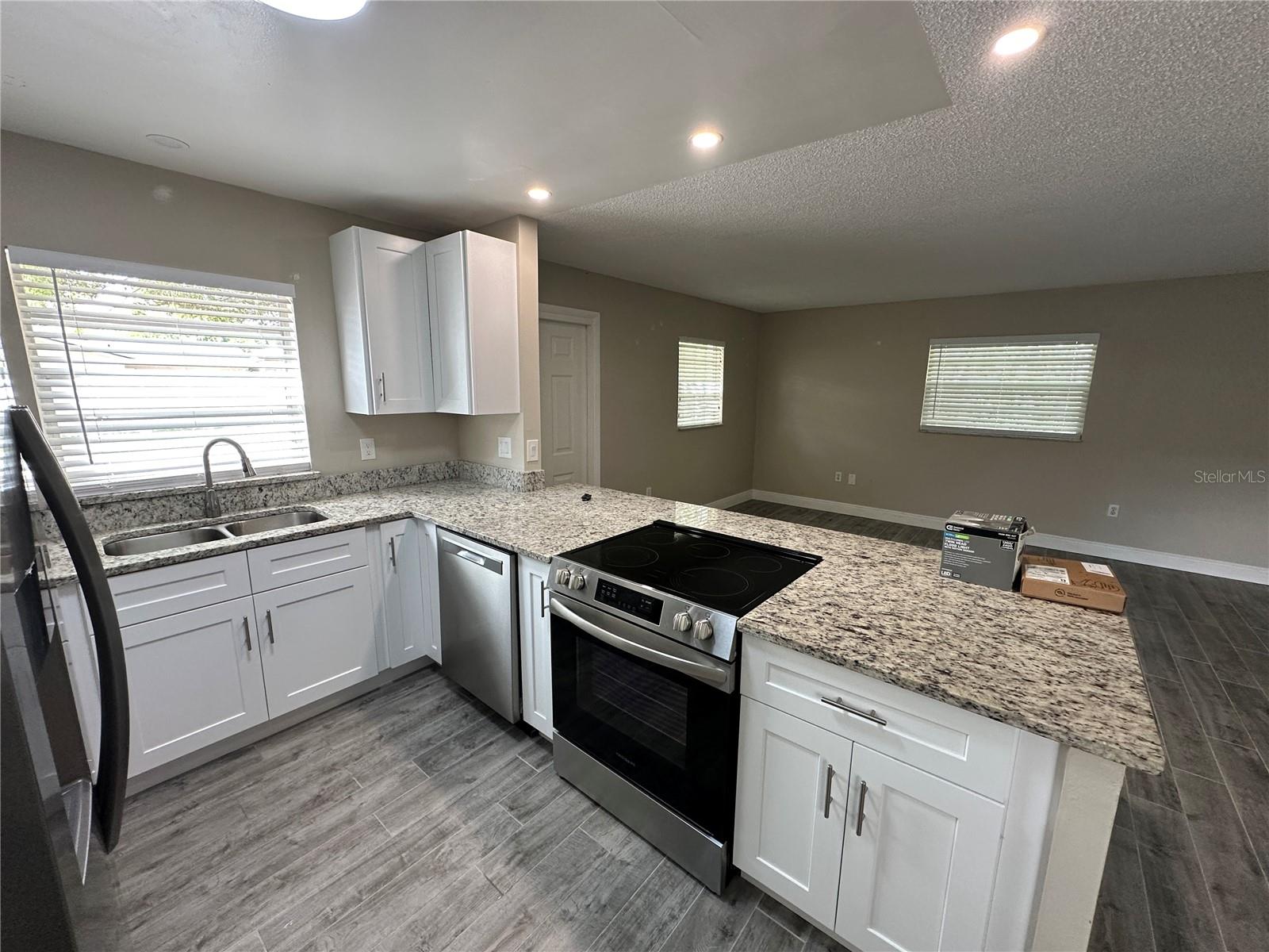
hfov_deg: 102.1
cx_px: 634
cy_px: 476
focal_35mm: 14
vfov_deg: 85.7
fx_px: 513
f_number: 2.2
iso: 200
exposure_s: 1/120
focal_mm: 2.22
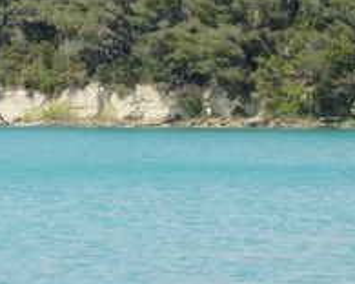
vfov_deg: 4.2
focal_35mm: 365
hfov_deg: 5.3
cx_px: 80
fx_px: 3835
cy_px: 99
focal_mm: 110
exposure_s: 1/250
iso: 100
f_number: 8
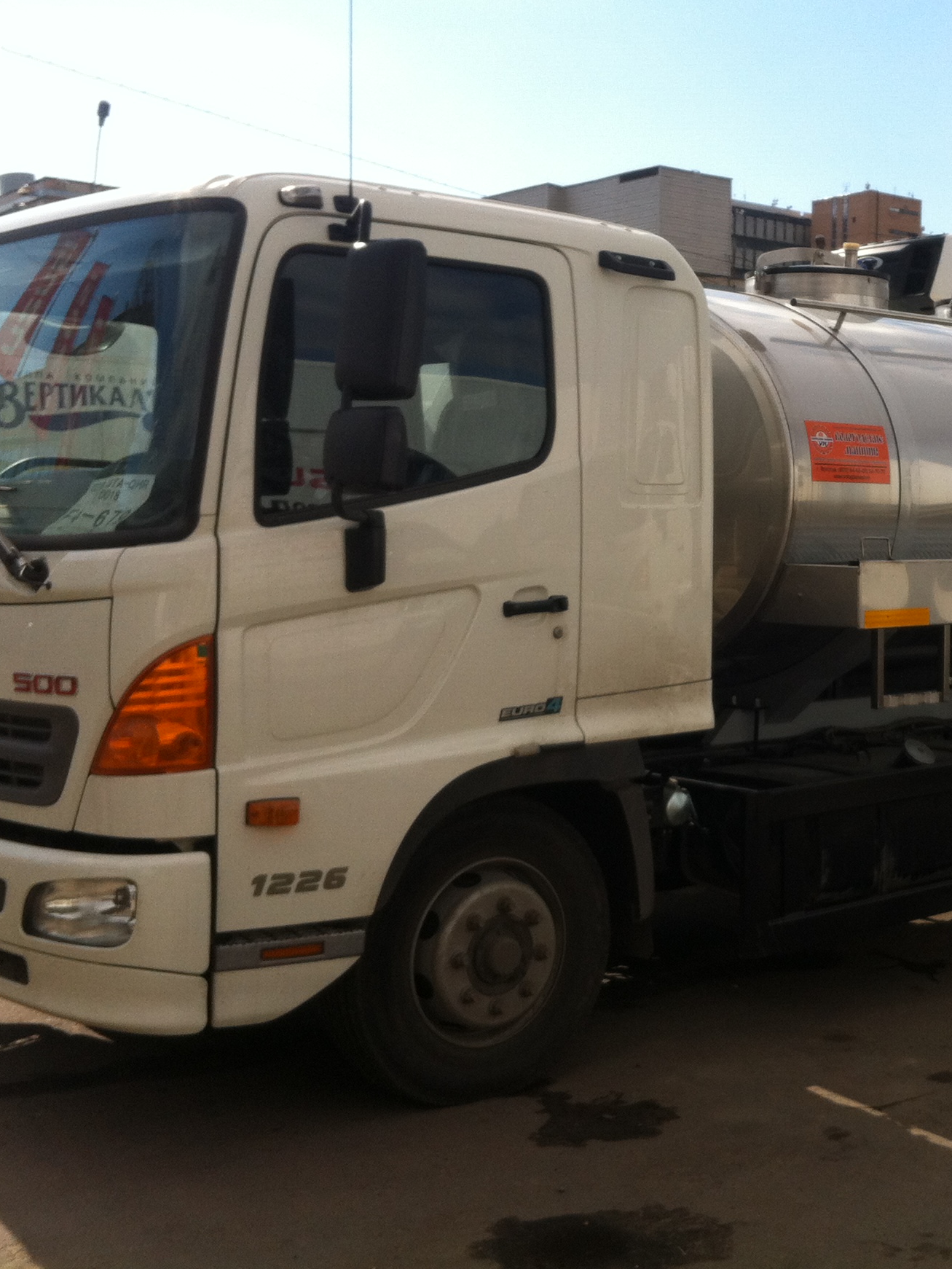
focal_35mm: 52
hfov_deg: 27.5
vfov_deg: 36.8
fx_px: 1906
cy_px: 575
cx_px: 763
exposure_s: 1/1257
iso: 80
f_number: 2.8
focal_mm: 3.85
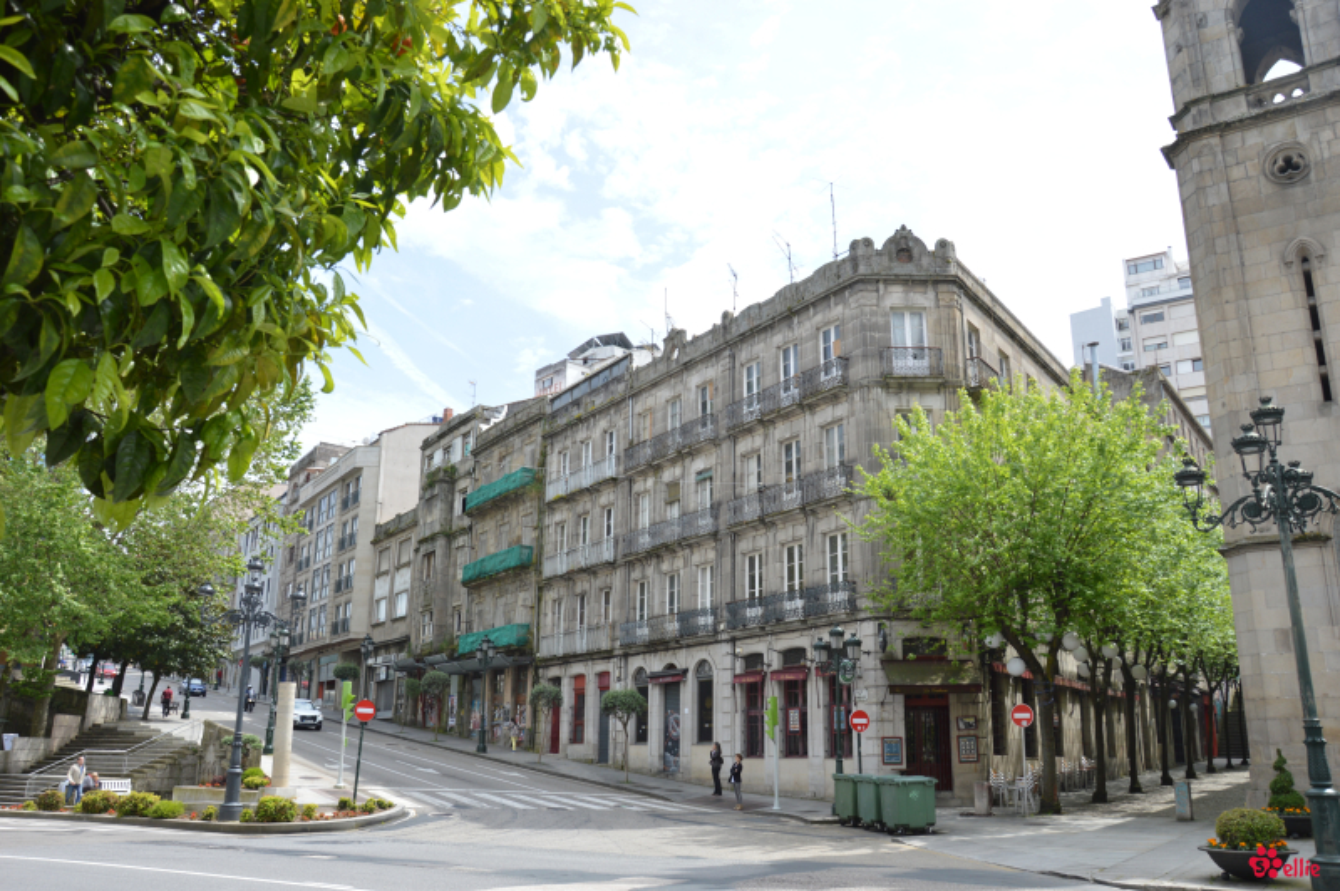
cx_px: 670
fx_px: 1004
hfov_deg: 67.4
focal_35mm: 27
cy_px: 446
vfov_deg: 47.9
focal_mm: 18
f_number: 7.1
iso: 100
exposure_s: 1/200
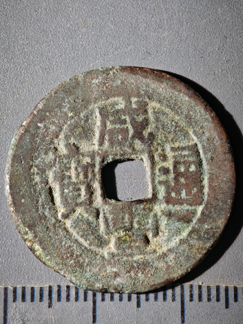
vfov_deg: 18.4
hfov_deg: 13.8
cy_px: 162
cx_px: 122
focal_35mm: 107
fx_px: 1002
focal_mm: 9
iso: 100
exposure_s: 1/100
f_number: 2
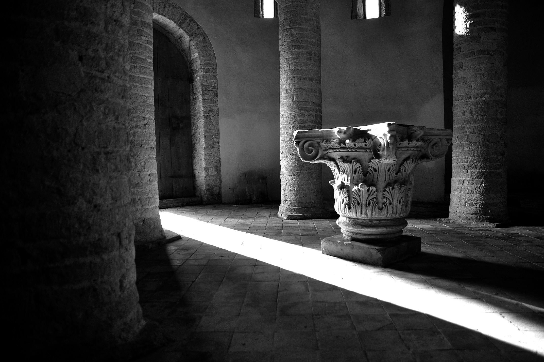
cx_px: 272
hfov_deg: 70.5
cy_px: 181
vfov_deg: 50.3
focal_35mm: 26
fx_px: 385
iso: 200
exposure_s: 1/50
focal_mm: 17
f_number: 2.8
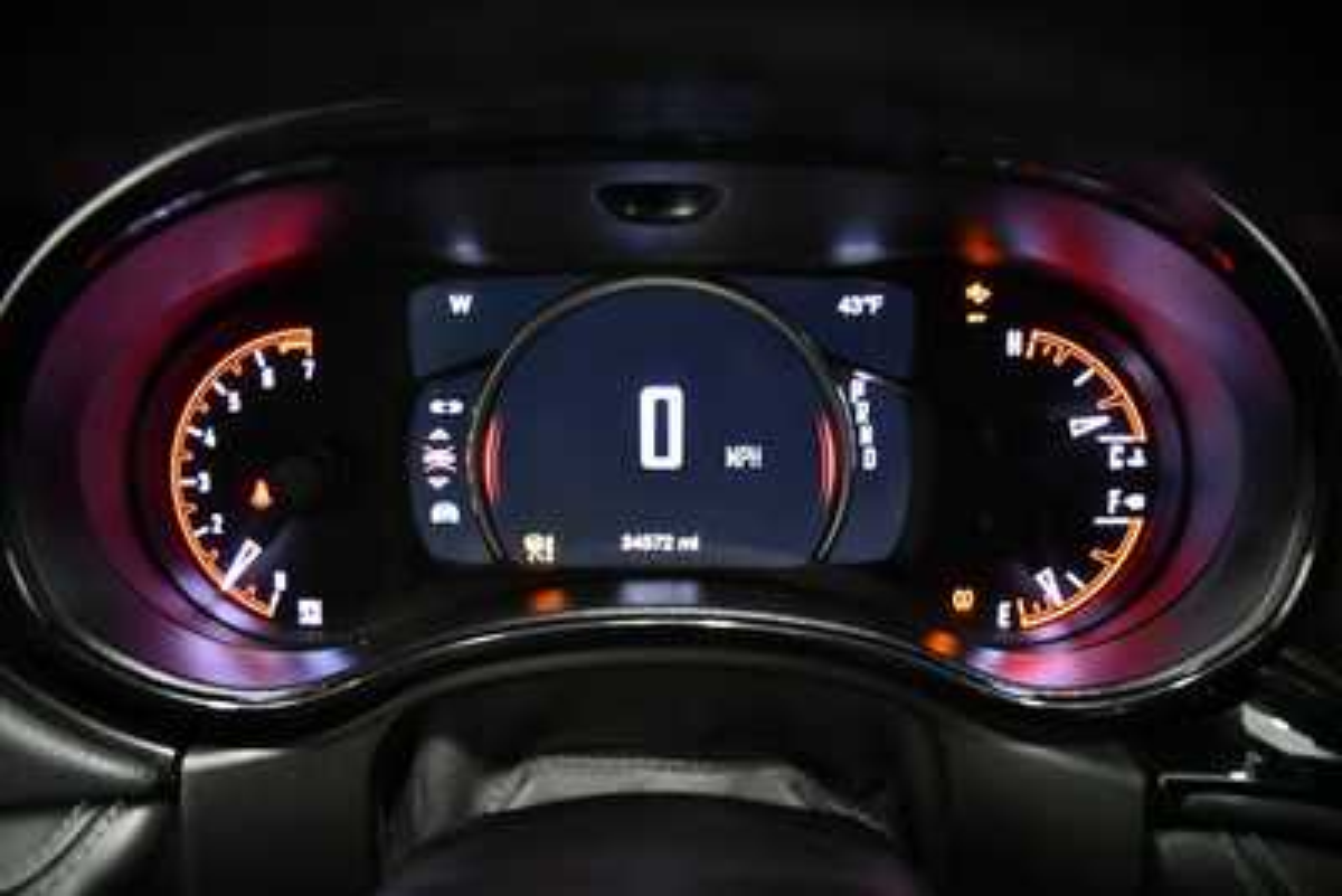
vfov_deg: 48.0
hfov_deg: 67.4
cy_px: 448
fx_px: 1007
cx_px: 671
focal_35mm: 27
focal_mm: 18
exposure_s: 1/60
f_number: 3.5
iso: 8000
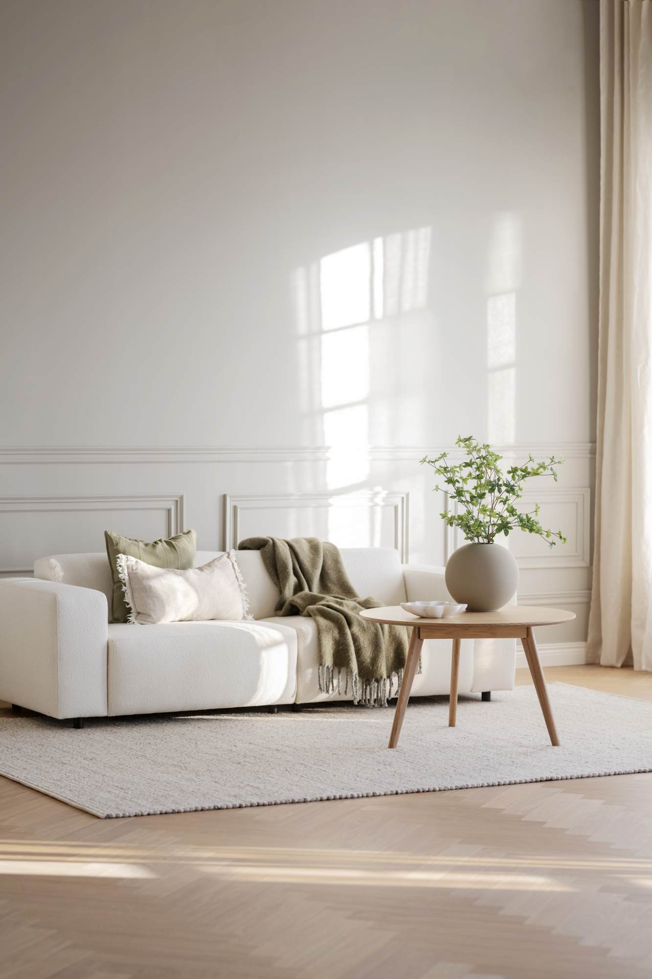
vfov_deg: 23.9
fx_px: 2309
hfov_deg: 16.1
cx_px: 326
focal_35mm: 85
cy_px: 490
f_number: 2.8
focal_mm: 85
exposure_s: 1/320
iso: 320
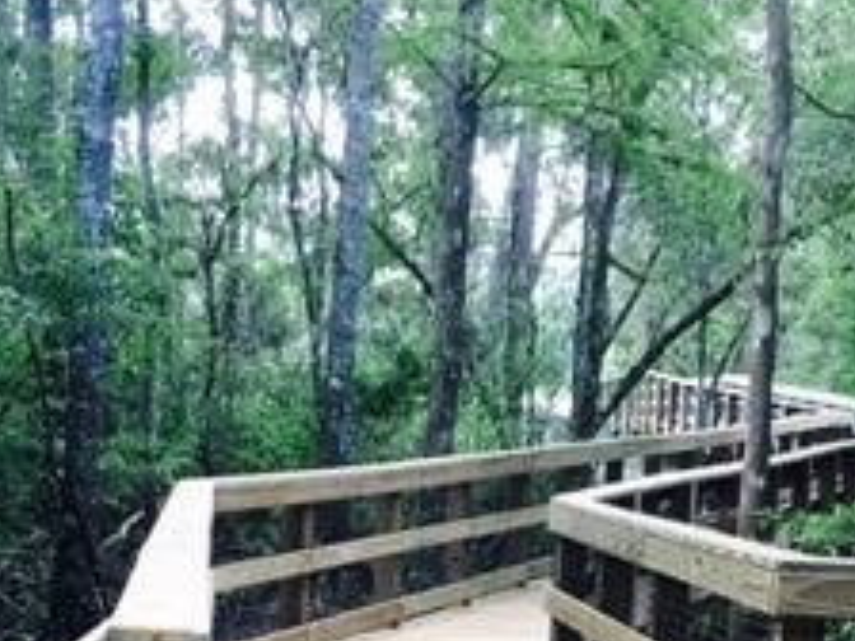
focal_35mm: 83
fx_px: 2050
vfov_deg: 17.1
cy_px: 748
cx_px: 458
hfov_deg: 23.6
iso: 25
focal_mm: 4.15
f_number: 2.2
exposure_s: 1/30
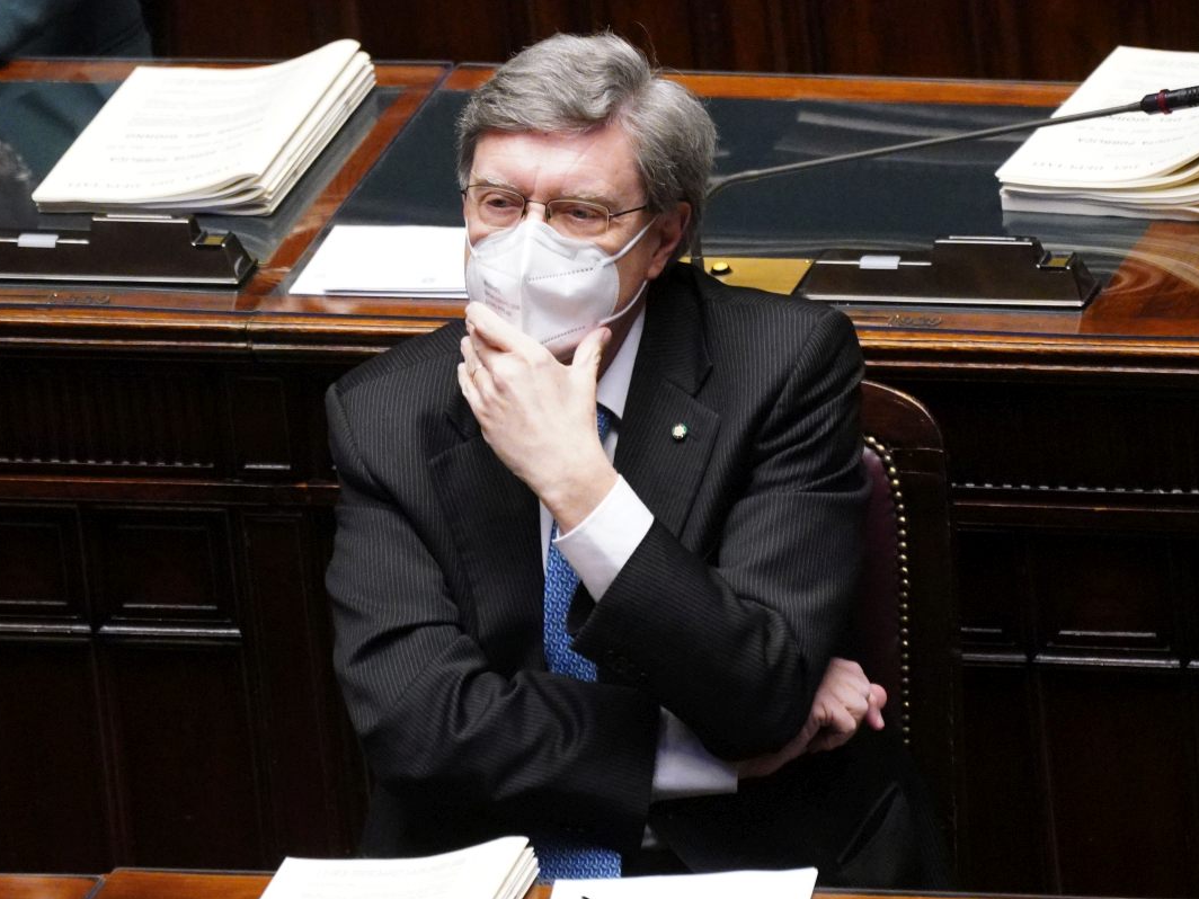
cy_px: 450
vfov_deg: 2.3
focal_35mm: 651
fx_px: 22549
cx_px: 623
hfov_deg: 3.0
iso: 12800
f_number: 5.6
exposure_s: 1/160
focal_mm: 400
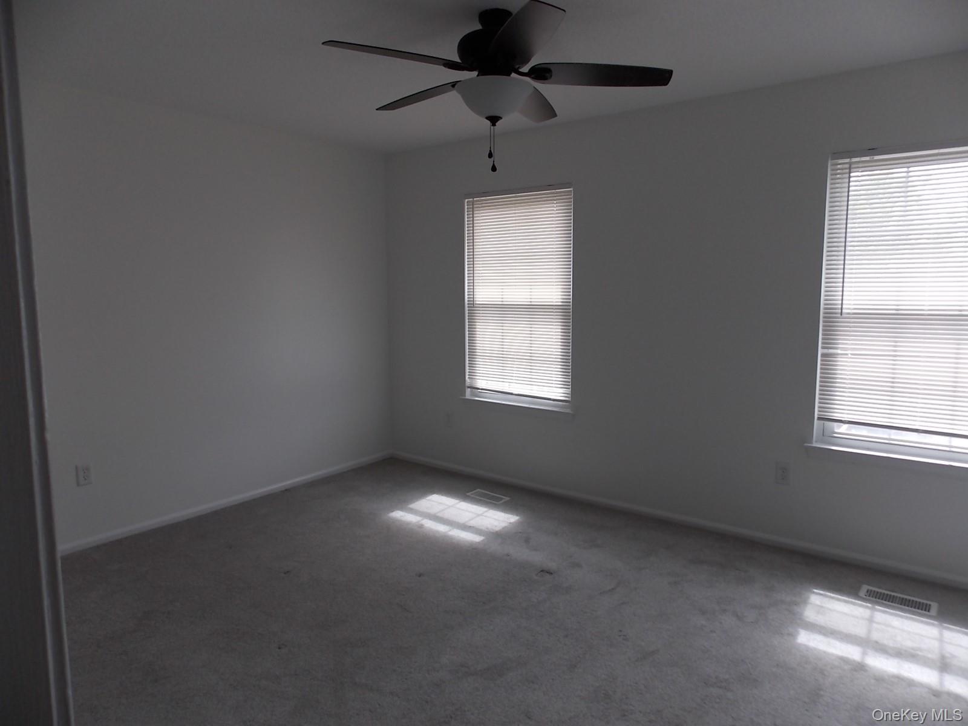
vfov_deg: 58.9
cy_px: 363
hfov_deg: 73.9
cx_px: 484
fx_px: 643
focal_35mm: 23
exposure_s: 1/100
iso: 80
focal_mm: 4
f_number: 3.1
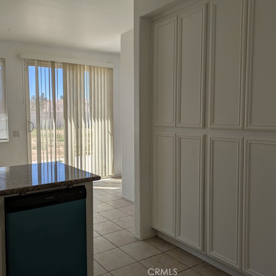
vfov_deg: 54.0
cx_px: 101
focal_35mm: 30
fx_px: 271
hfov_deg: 53.4
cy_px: 137
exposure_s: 1/846
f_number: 1.89
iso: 42
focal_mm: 5.43
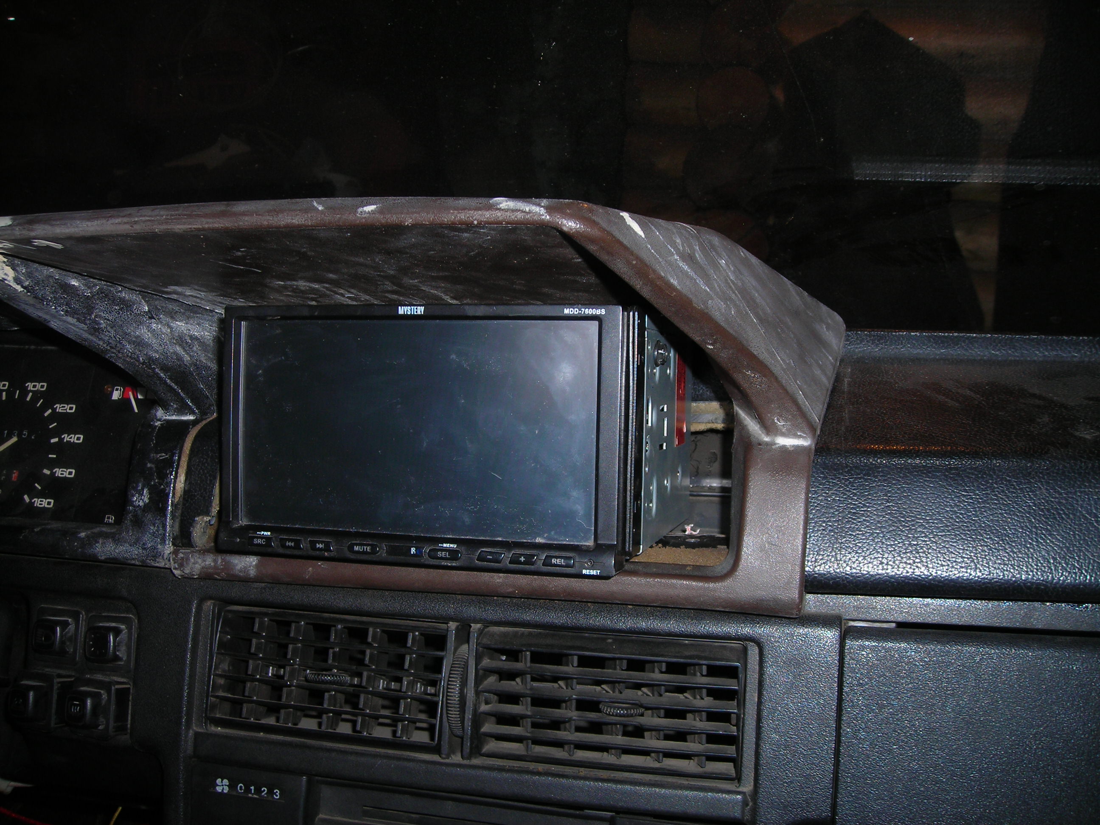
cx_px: 550
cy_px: 412
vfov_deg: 37.7
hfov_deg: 49.0
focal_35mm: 38
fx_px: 1208
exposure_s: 1/60.1
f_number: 3.2
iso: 50
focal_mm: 6.3
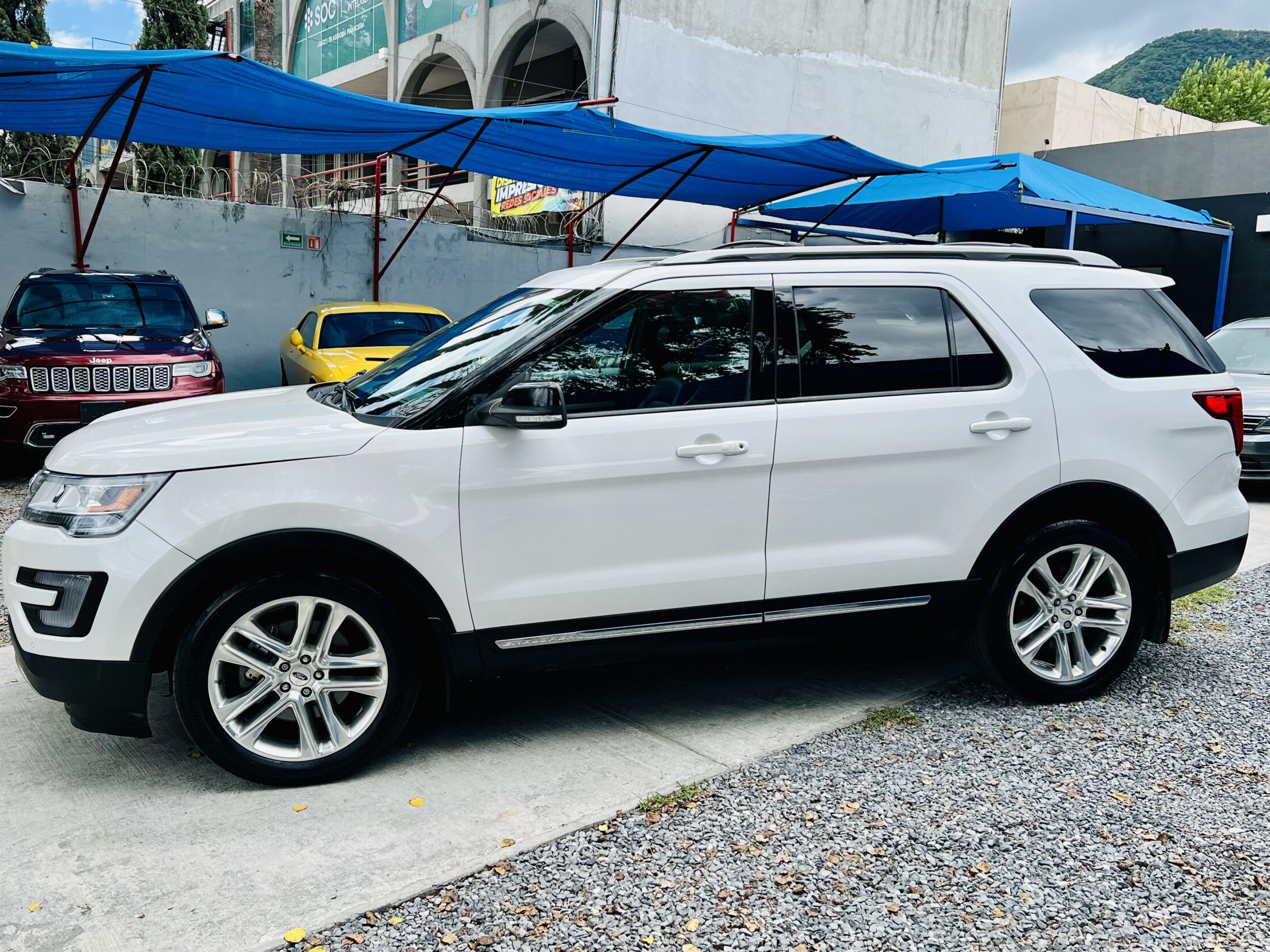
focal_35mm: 30
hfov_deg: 60.0
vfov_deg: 46.8
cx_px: 639
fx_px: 1101
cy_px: 475
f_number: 1.5
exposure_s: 1/1669
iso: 50
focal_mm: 5.7
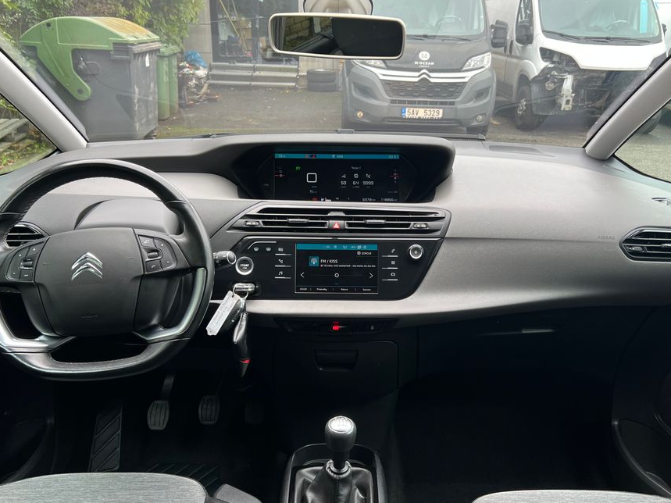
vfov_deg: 45.4
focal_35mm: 31
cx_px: 340
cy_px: 272
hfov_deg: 58.4
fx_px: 601
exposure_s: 1/121
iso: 80
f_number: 1.5
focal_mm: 5.7
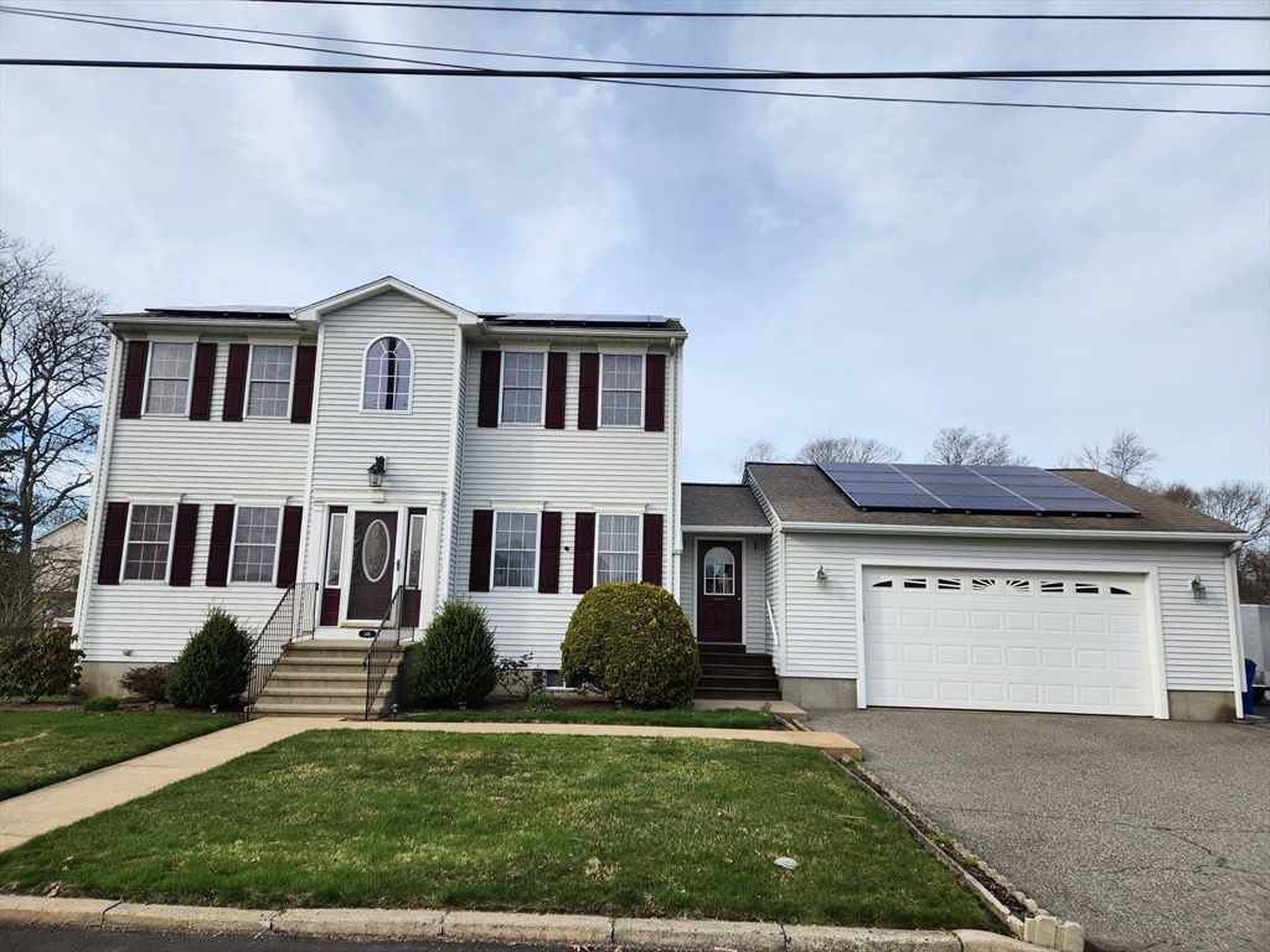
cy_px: 476
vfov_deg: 58.9
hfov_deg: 73.9
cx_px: 635
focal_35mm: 23
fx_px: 844
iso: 20
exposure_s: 1/1262
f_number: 1.8
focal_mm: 5.4
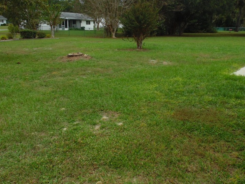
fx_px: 219
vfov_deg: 45.4
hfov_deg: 58.1
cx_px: 103
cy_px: 88
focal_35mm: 31
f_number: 3.1
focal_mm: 4
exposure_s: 1/640
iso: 80
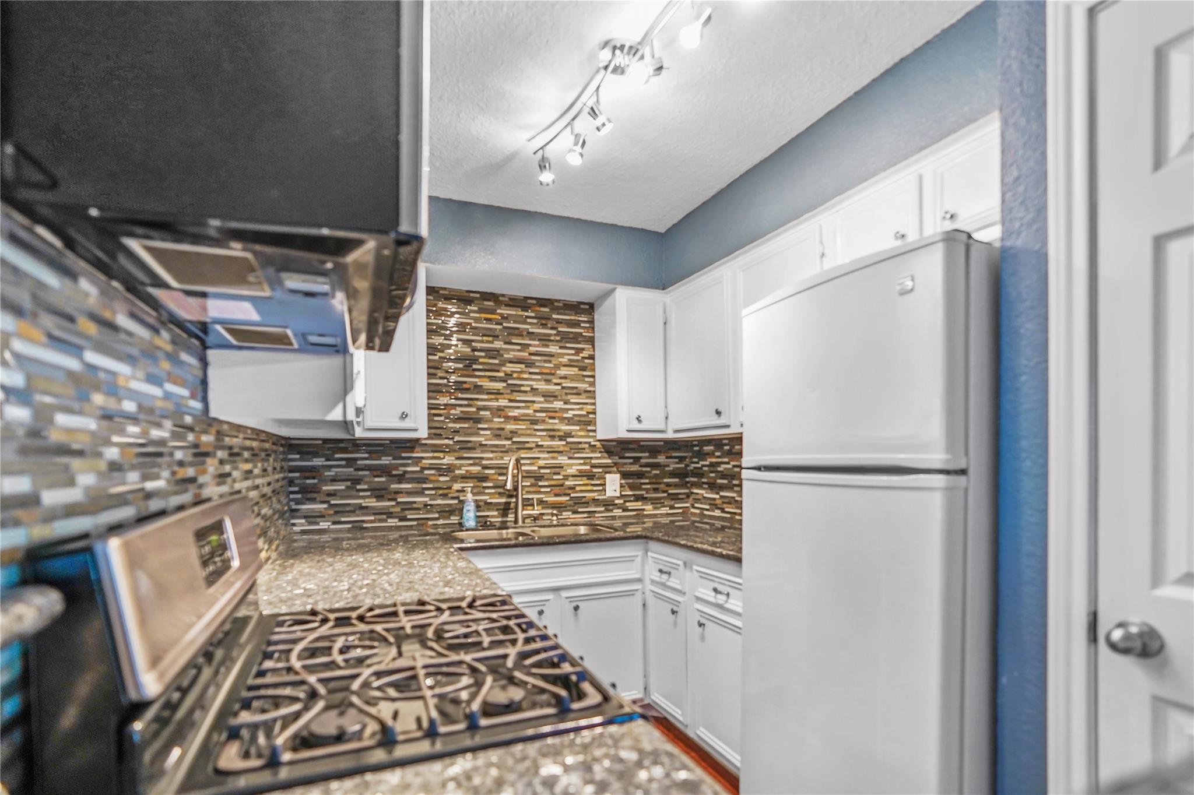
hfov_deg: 96.8
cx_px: 597
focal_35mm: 16
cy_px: 398
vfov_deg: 73.7
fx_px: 530
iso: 400
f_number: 2.8
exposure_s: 1/30
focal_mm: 16
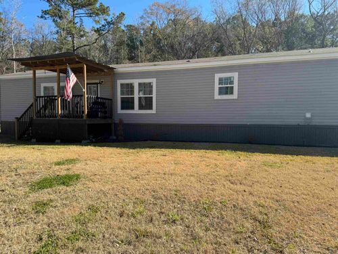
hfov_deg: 71.6
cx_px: 169
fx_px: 234
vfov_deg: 56.8
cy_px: 127
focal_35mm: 24
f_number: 1.78
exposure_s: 1/2415
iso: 80
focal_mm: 6.76
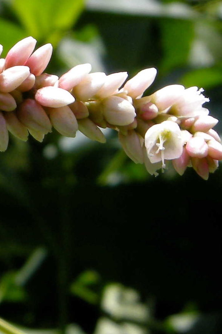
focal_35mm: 100
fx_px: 926
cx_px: -179
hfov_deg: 12.5
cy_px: 212
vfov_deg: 20.4
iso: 64
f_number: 5.4
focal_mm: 7.5
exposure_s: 1/205
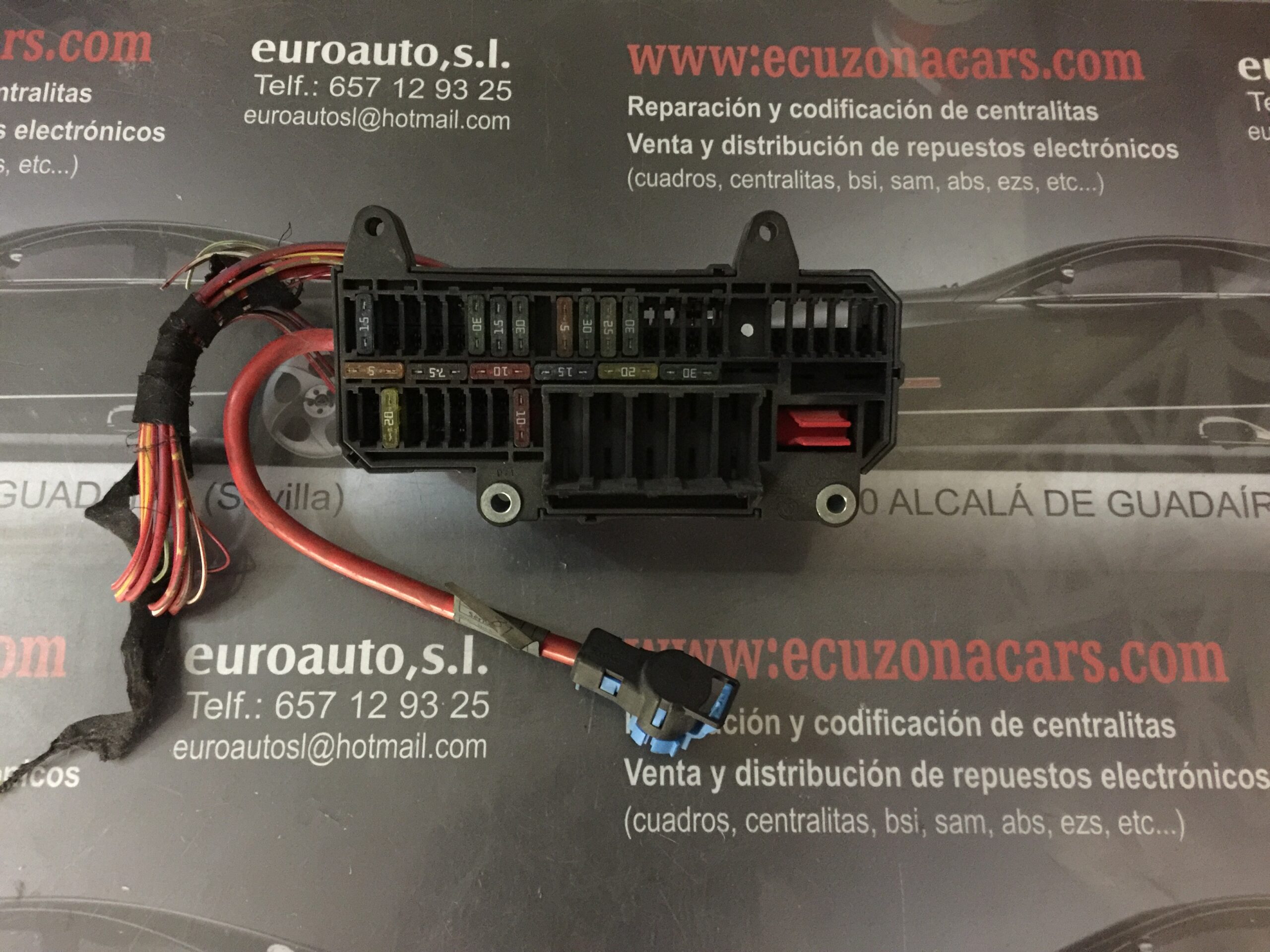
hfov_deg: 61.7
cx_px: 635
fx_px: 1064
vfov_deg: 48.2
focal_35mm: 29
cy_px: 476
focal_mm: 4.15
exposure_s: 1/4
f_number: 2.2
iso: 250
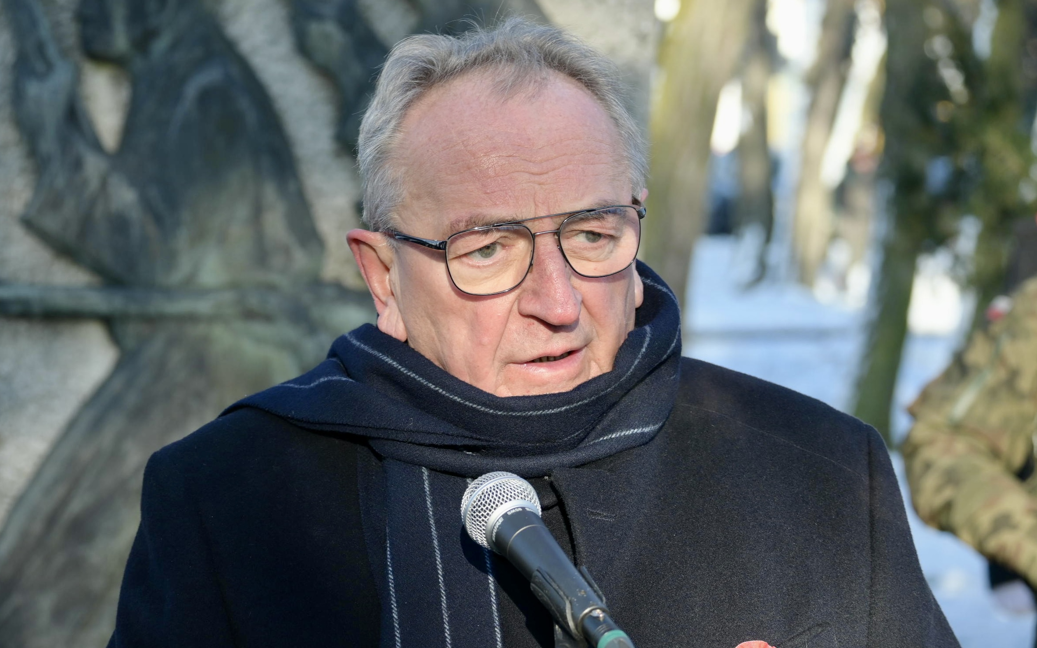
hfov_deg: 16.6
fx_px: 3561
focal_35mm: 126
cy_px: 345
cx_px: 518
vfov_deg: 10.4
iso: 200
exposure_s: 1/320
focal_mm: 82
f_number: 5
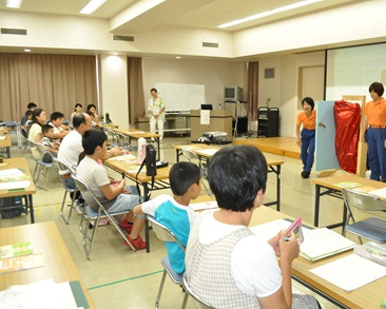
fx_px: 354
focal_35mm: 31
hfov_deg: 56.8
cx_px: 229
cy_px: 155
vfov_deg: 47.1
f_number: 5.6
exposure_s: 1/200
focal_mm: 18
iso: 2000
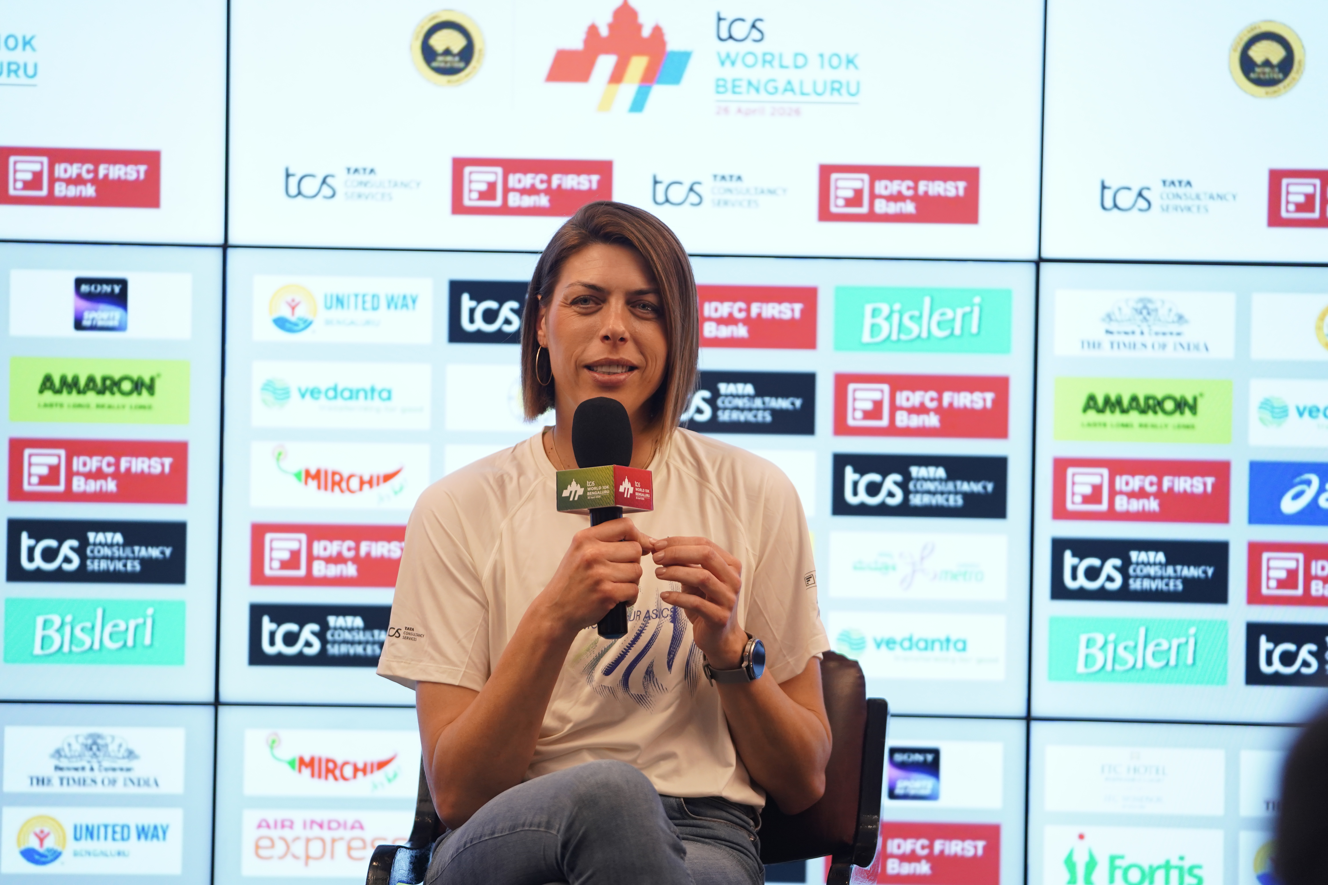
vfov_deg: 10.1
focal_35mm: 136
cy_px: 442
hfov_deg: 15.1
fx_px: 5016
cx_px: 664
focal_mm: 136
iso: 1250
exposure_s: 1/500
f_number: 2.8
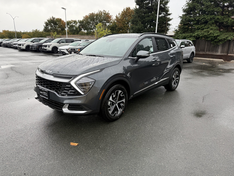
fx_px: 162
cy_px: 88
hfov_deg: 71.6
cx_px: 117
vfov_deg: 56.8
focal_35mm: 24
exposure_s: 1/348
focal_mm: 6.76
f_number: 1.78
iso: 100
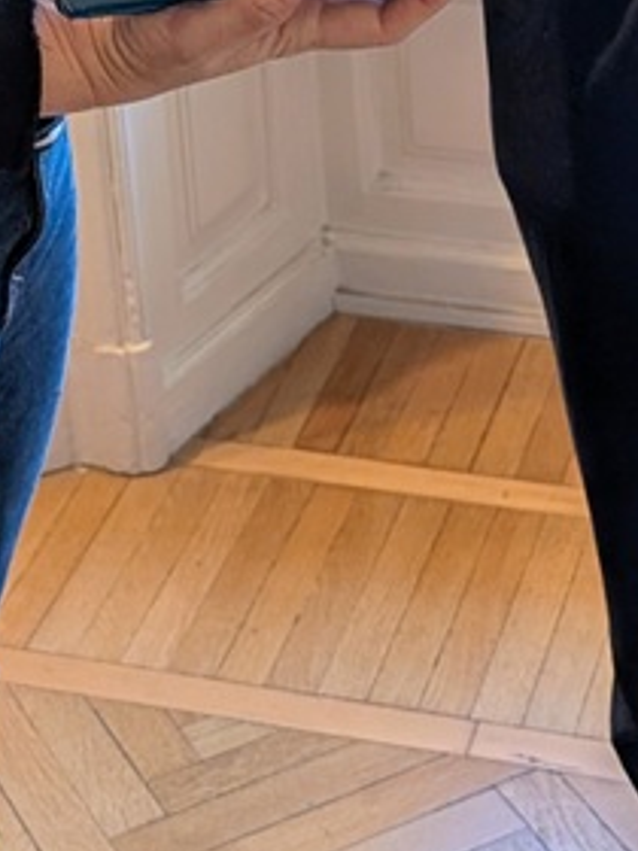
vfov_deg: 18.5
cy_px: -27
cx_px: 214
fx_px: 2531
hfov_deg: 14.3
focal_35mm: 103
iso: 79
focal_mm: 6.9
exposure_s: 1/50
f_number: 1.68
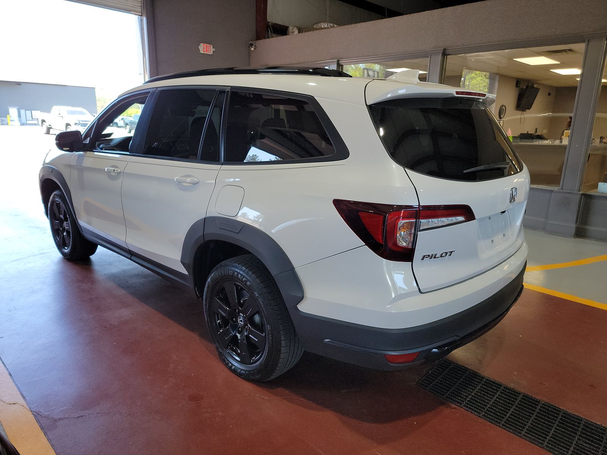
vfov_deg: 56.8
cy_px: 228
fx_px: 421
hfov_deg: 71.6
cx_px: 304
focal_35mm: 24
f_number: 1.8
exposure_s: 1/59
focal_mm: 6.7
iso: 89
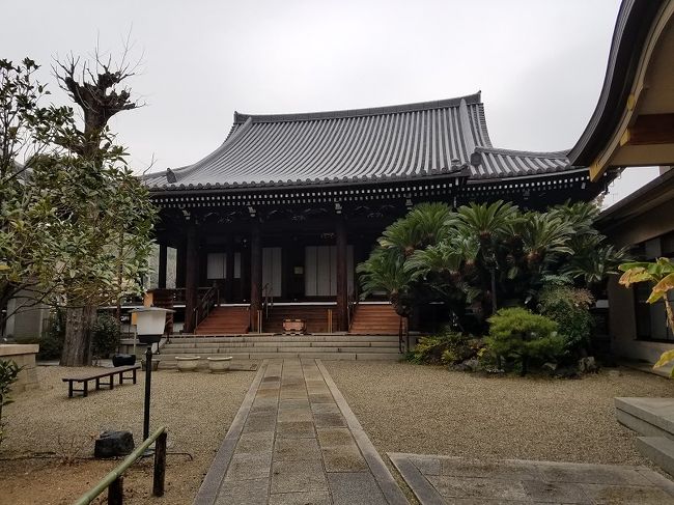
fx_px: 506
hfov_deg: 67.3
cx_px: 337
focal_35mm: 26
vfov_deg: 53.0
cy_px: 252
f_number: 1.7
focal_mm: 4.2
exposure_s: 1/332
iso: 50
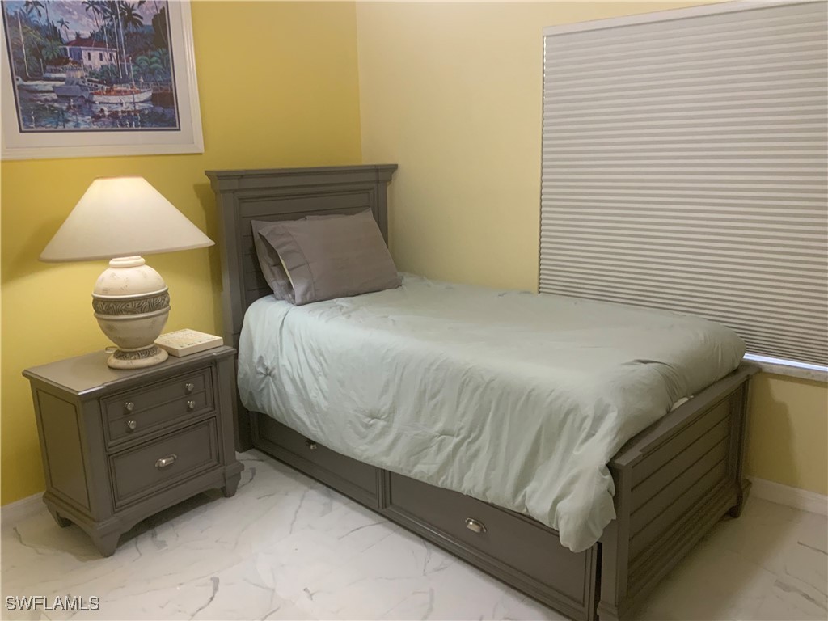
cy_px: 310
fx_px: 694
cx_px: 414
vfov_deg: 48.2
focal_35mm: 29
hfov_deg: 61.7
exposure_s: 1/60
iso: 125
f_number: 1.8
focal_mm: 3
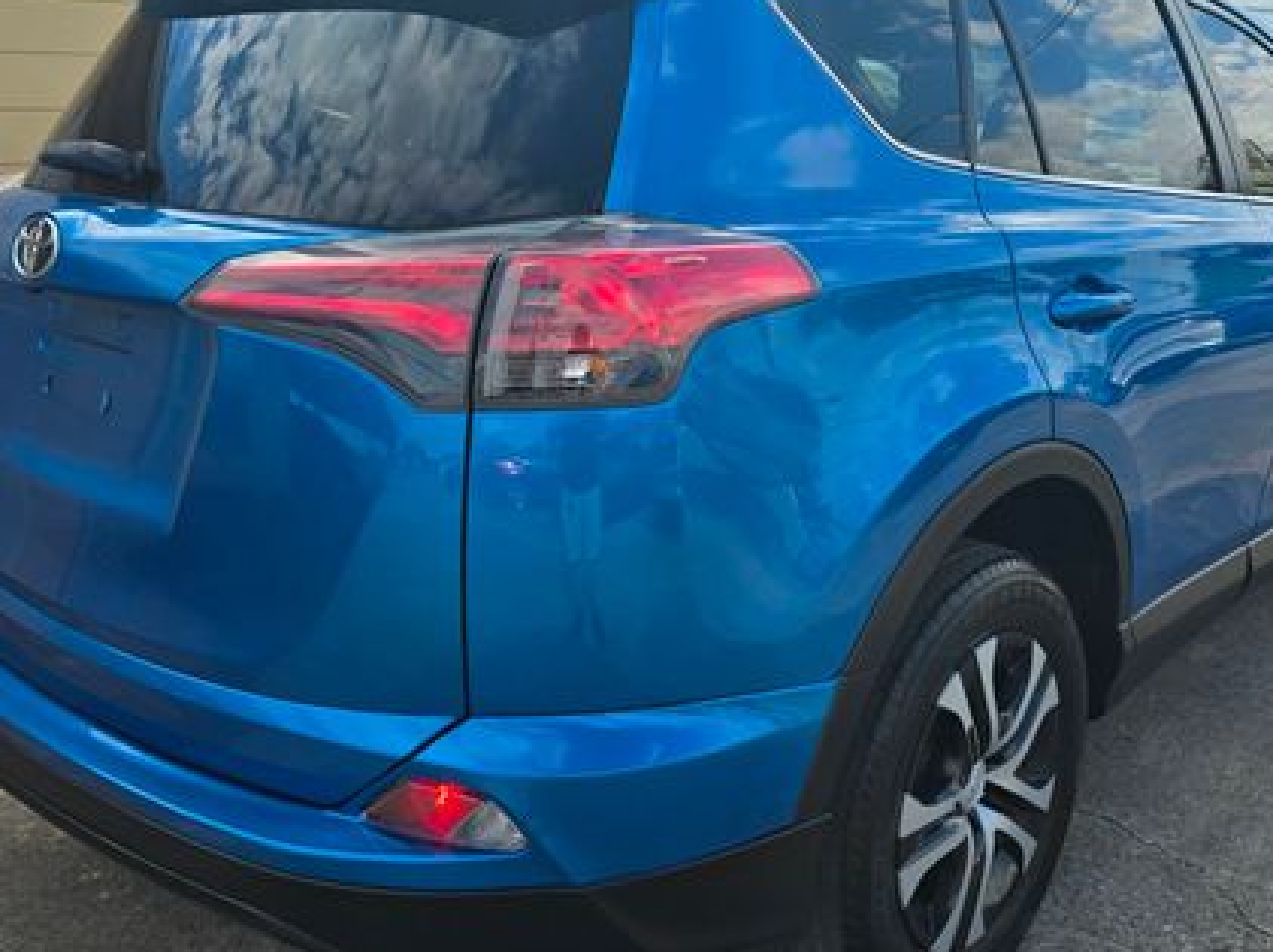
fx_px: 1286
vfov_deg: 40.3
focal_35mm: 35
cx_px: 726
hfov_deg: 52.5
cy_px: 354
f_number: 1.7
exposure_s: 1/1182
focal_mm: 6.3
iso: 12
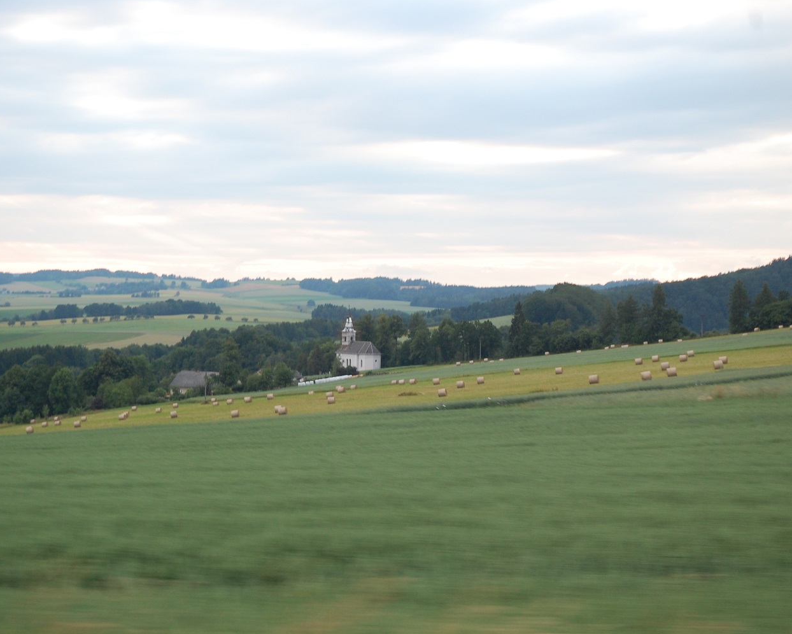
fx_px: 1594
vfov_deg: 22.5
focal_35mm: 68
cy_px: 316
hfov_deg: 27.9
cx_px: 372
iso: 400
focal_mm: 40
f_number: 5
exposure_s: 1/100
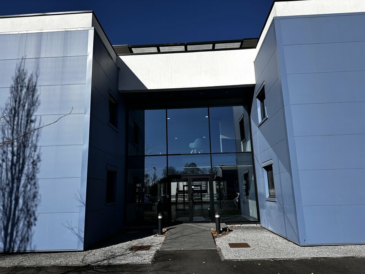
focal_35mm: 24
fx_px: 253
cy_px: 137
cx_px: 182
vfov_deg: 56.8
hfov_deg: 71.6
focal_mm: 6.86
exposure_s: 1/6623
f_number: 1.78
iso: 80
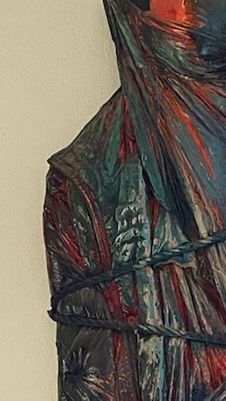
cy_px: 620
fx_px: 1353
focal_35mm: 127
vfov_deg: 15.4
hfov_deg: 9.1
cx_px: 419
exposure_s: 1/60
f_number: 1.6
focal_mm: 4.2
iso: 250
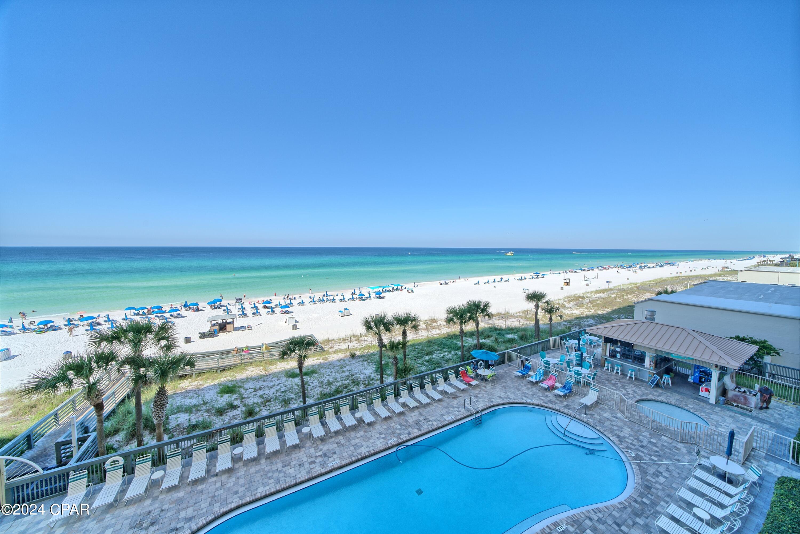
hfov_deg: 112.6
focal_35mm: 12
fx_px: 267
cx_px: 400
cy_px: 267
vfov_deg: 90.1
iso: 100
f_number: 9.5
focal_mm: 12
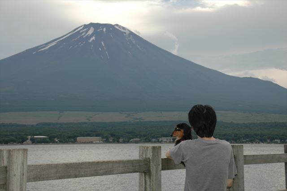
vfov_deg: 18.2
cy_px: 96
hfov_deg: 27.0
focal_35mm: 75
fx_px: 598
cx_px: 144
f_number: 5.6
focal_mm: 50
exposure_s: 1/500
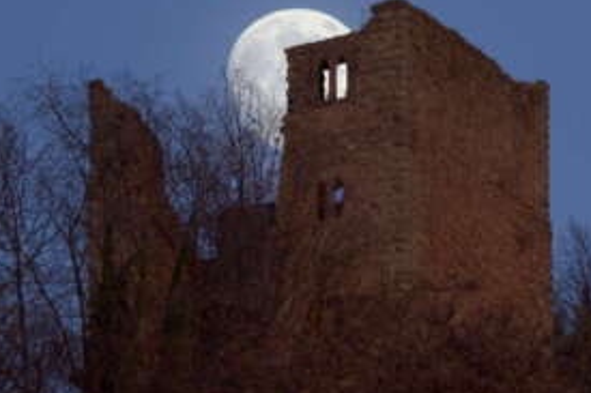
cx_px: 585
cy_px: 335
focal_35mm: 793
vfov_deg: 1.7
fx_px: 13010
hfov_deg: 2.6
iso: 640
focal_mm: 284
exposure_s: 1/320
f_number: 7.1
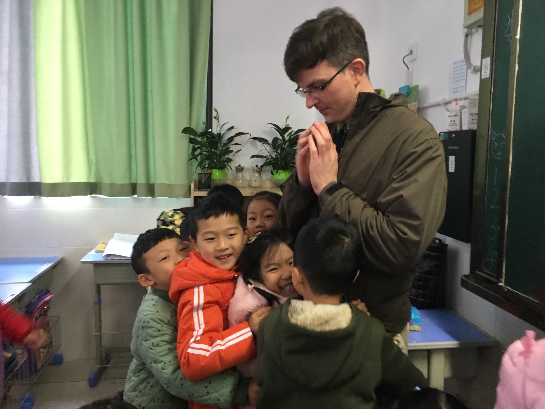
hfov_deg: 61.7
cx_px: 272
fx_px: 457
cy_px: 204
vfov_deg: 48.2
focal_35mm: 29
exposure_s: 1/17
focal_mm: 4.15
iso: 80
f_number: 2.2
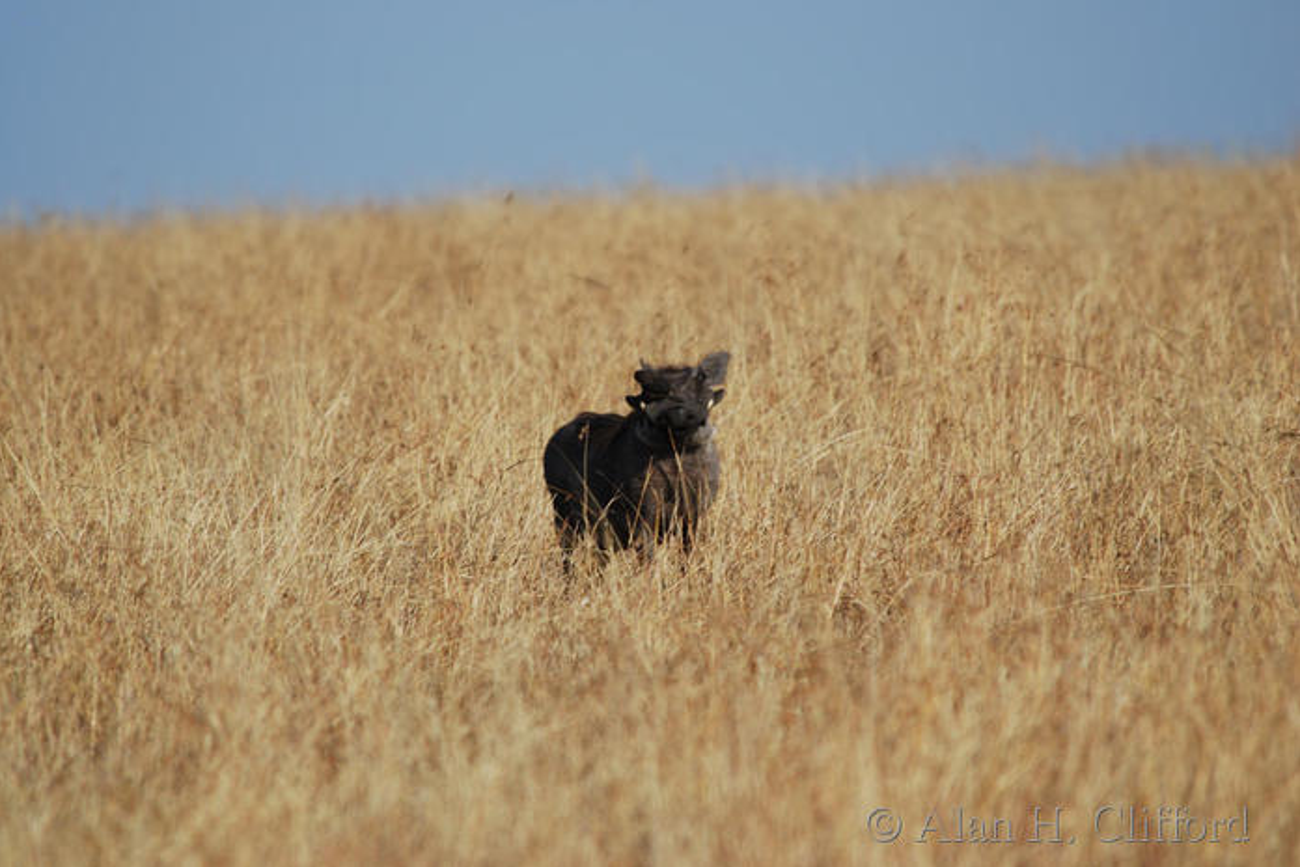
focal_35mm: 603
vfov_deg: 2.3
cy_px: 433
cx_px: 649
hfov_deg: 3.4
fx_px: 21778
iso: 100
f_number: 5.6
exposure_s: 1/400
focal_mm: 400
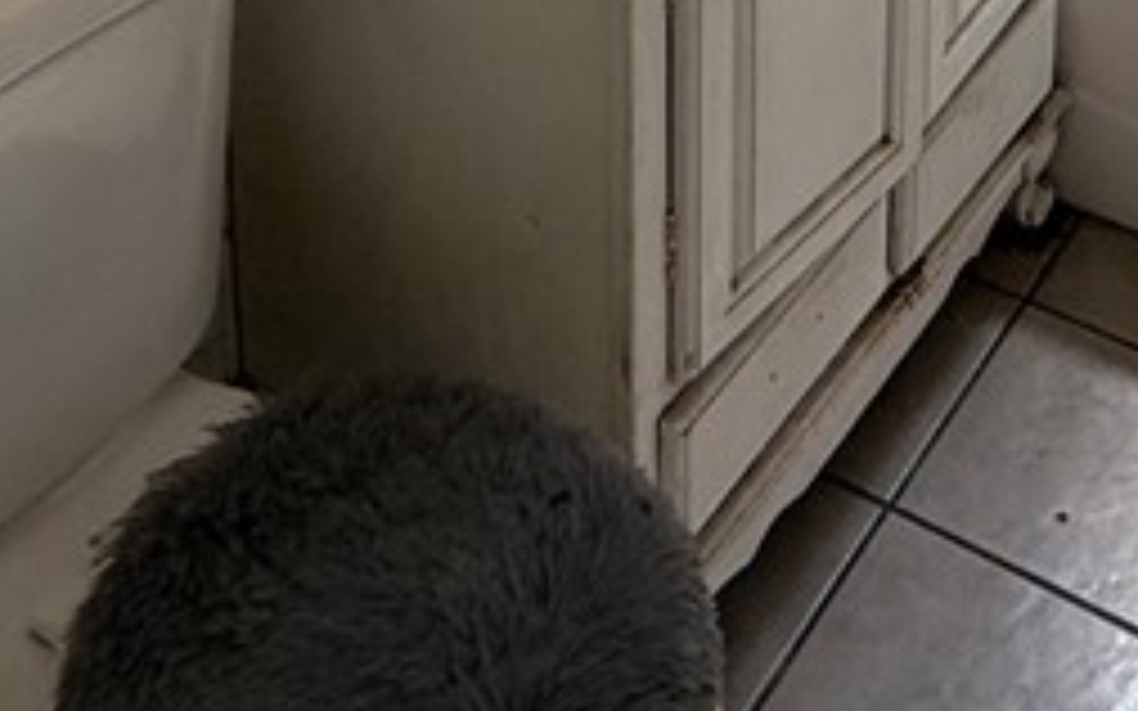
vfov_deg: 16.4
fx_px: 1860
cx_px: 972
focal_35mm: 60
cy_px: -716
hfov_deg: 32.7
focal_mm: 2.22
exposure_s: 1/99
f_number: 2.2
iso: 160
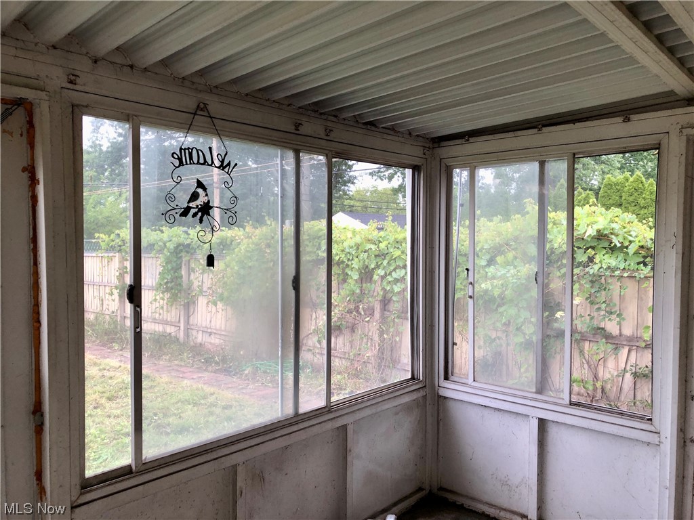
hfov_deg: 63.4
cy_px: 260
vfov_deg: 49.7
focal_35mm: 28
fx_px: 561
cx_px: 347
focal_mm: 3.99
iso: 25
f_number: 1.8
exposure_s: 1/40
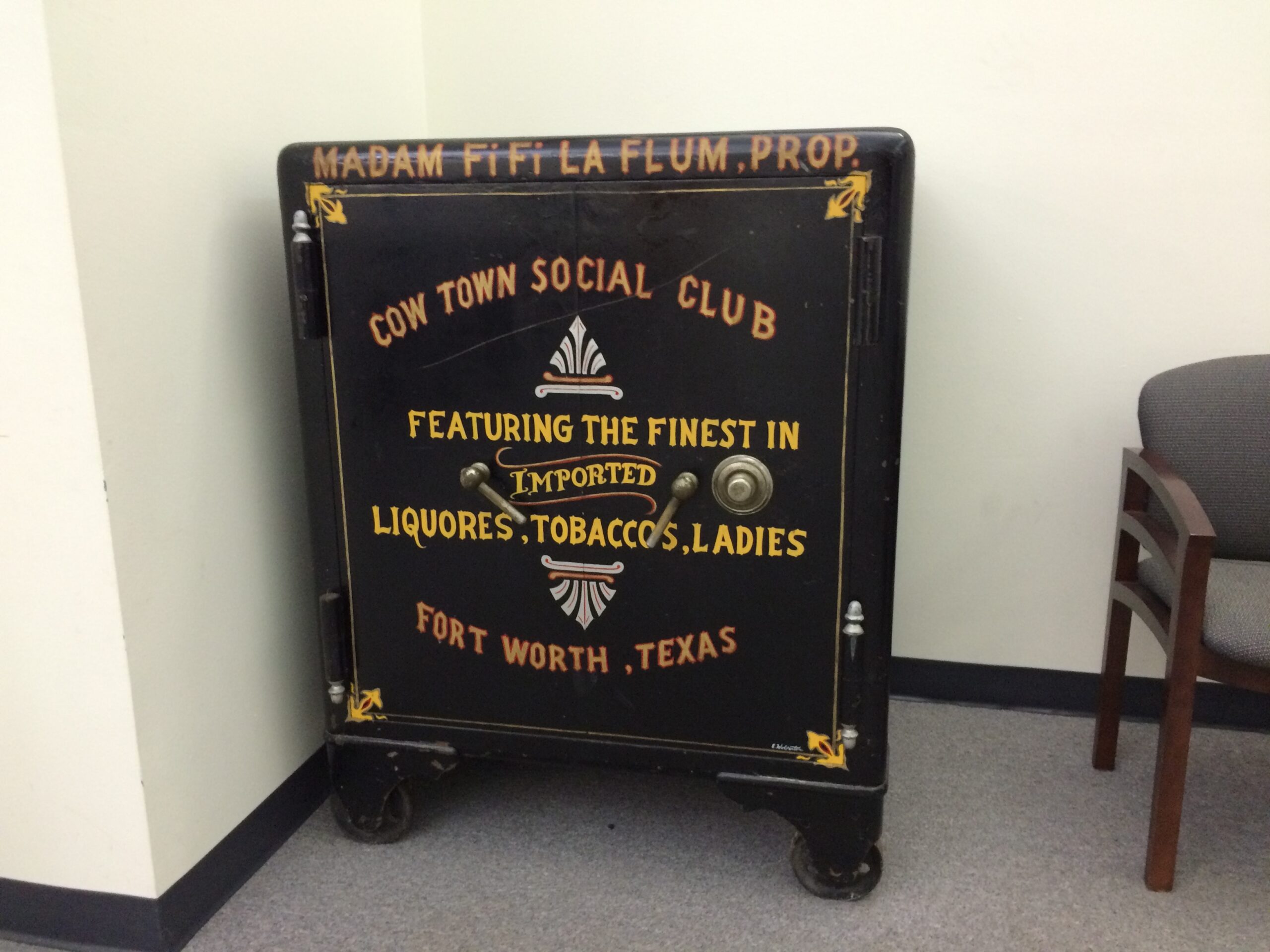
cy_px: 476
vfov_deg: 48.2
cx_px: 635
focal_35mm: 29
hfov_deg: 61.7
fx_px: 1064
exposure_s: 1/30
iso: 200
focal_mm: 4.15
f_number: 2.2
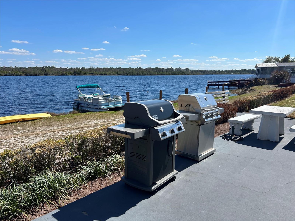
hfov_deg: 67.3
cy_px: 110
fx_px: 222
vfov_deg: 53.1
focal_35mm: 26
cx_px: 148
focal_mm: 5.7
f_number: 1.5
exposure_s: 1/5319
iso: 50
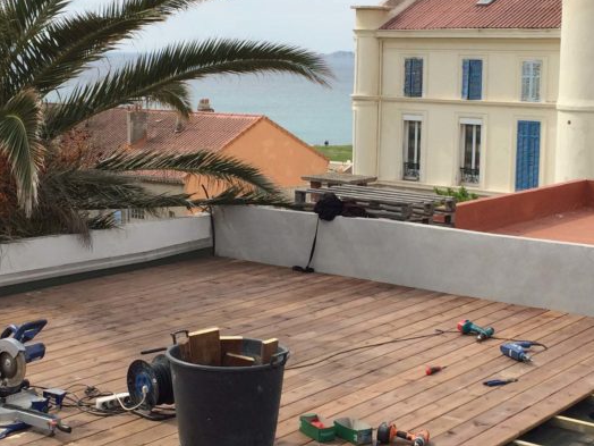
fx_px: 1150
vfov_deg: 21.9
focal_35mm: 67
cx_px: 334
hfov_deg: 28.9
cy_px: 201
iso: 32
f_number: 2.2
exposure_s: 1/2160
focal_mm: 4.12
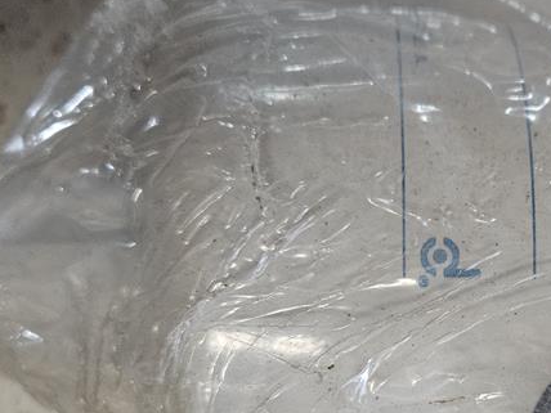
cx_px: 422
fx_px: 875
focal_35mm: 55
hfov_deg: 34.1
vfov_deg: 26.3
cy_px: 301
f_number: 1.8
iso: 800
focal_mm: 5.4
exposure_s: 1/50
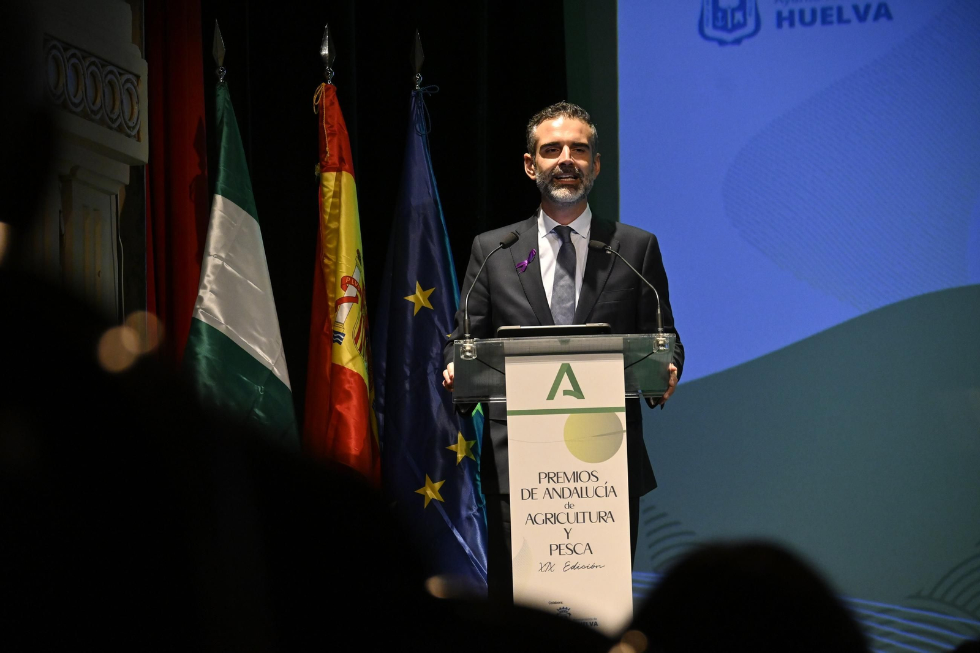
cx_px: 490
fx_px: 4490
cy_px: 326
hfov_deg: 12.5
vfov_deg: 8.3
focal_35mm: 165
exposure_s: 1/250
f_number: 5
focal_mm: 110
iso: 3200
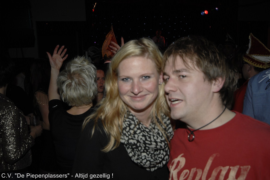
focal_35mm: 34
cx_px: 135
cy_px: 90
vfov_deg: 38.3
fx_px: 258
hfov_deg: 55.2
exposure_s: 1/125
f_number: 5.6
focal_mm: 23
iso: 250
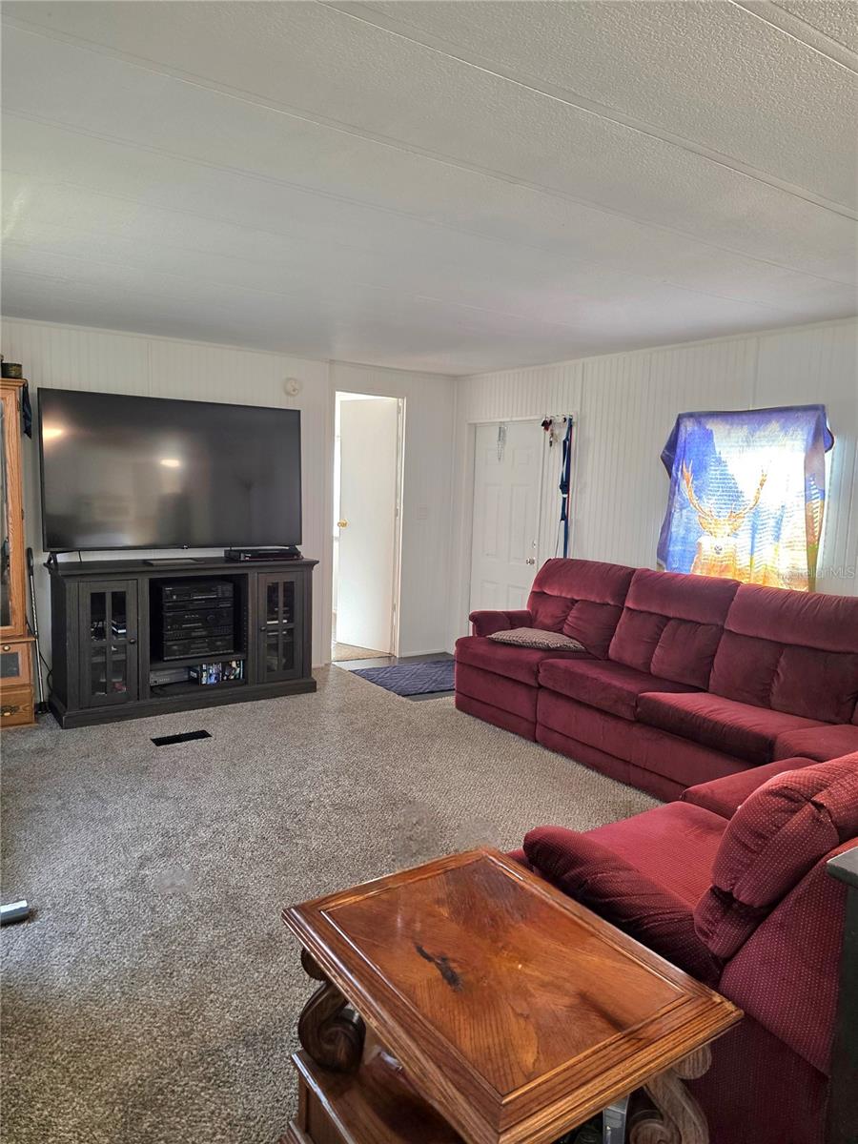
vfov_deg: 73.9
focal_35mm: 23
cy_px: 572
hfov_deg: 58.9
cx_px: 429
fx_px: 760
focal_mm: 6.3
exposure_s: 1/120
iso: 250
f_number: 1.7
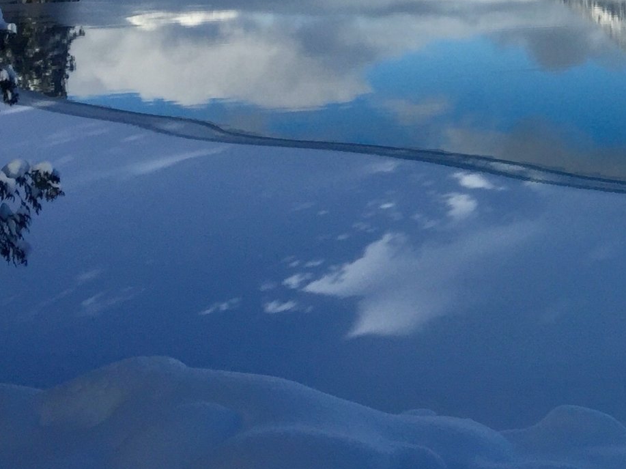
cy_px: -48
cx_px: 765
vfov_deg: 17.6
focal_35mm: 81
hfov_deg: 22.2
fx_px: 1464
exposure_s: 1/3300
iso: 32
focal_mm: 4.15
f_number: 2.2
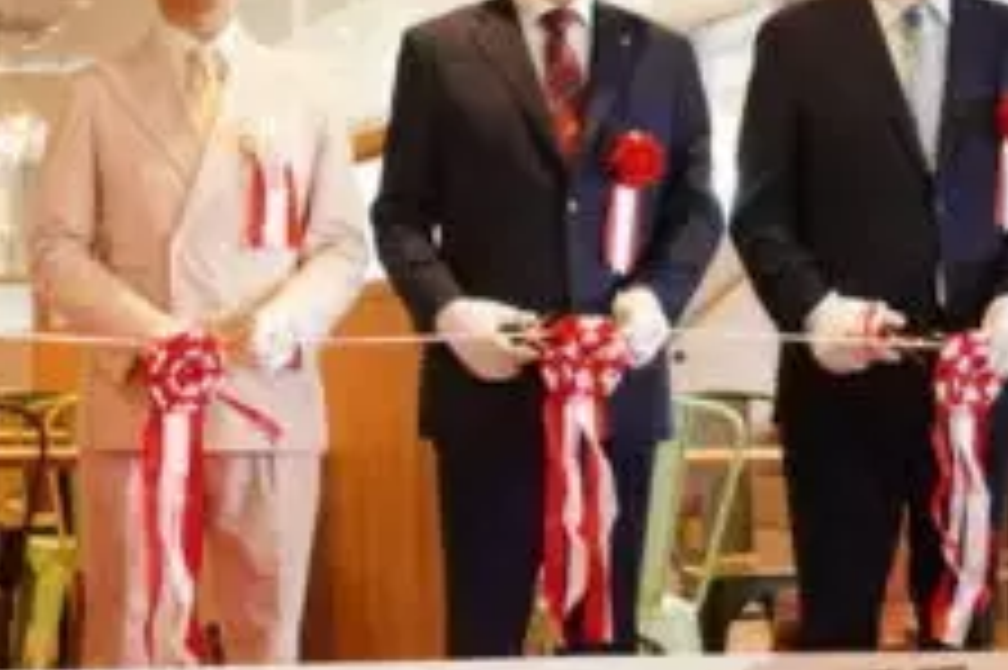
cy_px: 405
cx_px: 256
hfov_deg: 19.9
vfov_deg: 13.4
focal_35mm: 102
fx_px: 2854
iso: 1250
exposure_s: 1/200
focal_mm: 38
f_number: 4.5
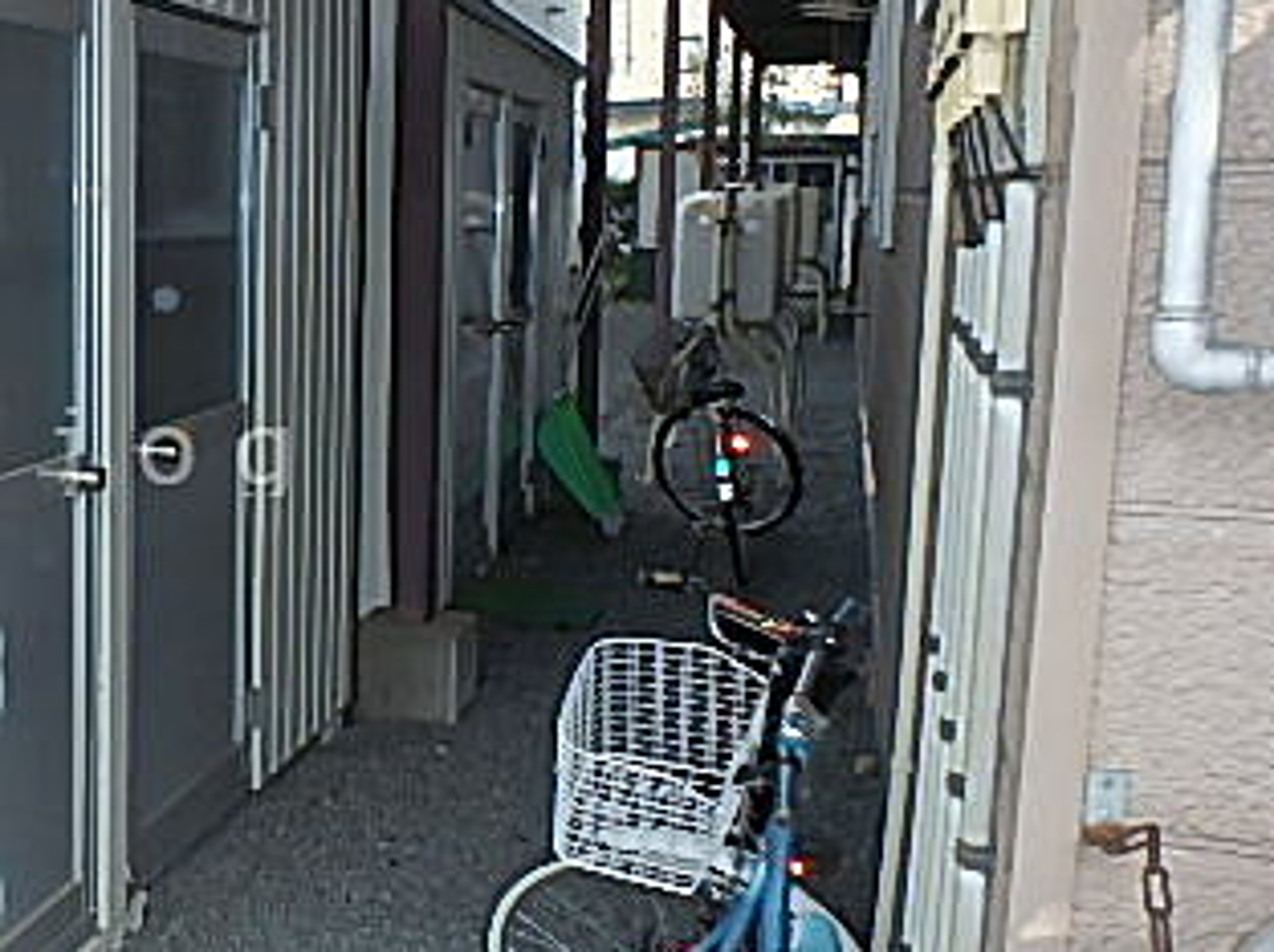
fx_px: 1581
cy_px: 448
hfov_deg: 39.3
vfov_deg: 33.5
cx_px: 33
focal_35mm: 43
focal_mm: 3.7
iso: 125
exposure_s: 1/400
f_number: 3.5
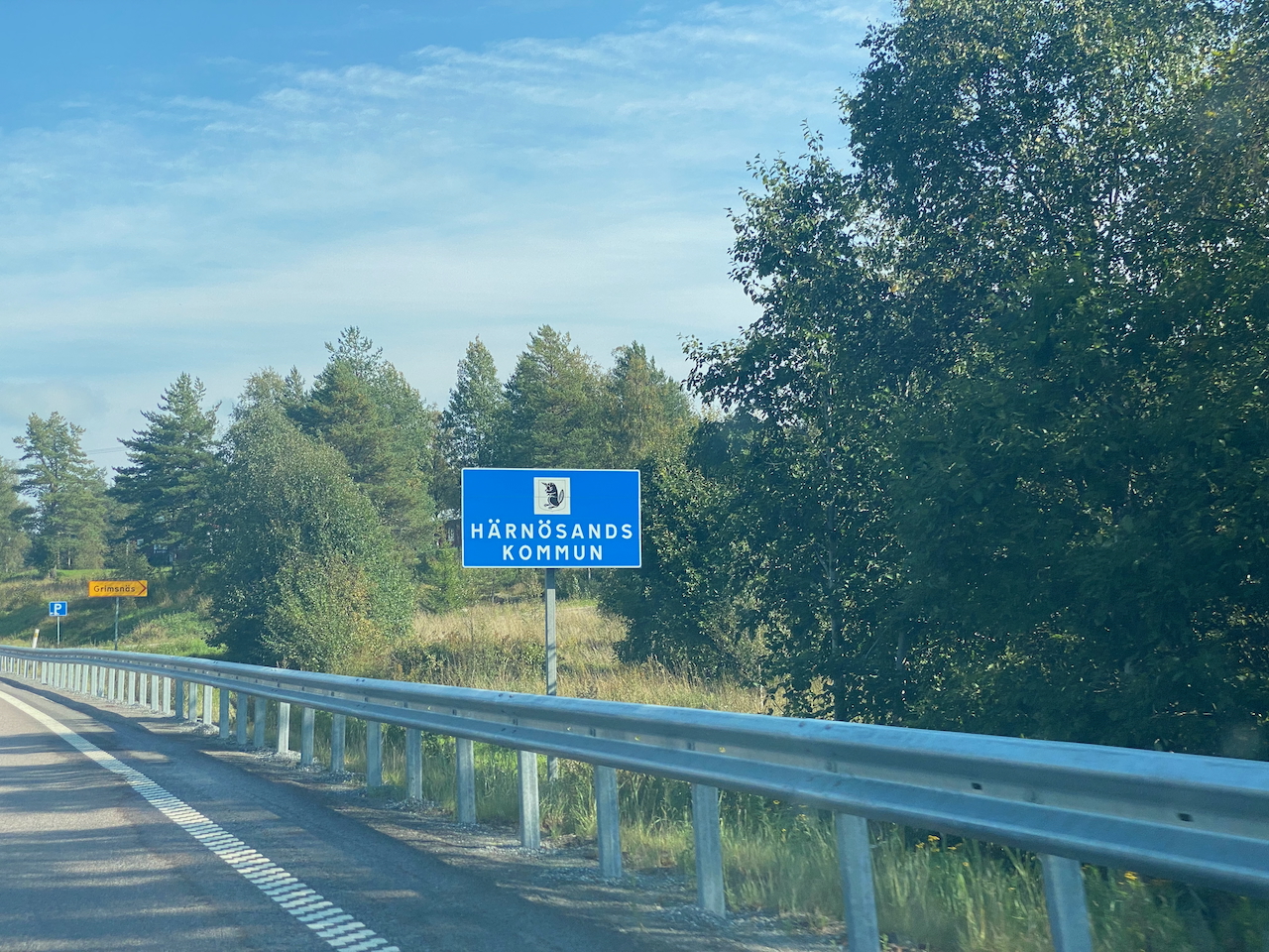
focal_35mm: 52
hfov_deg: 36.8
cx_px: 634
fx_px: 1906
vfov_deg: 28.0
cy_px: 476
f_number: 2
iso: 20
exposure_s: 1/872
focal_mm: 6
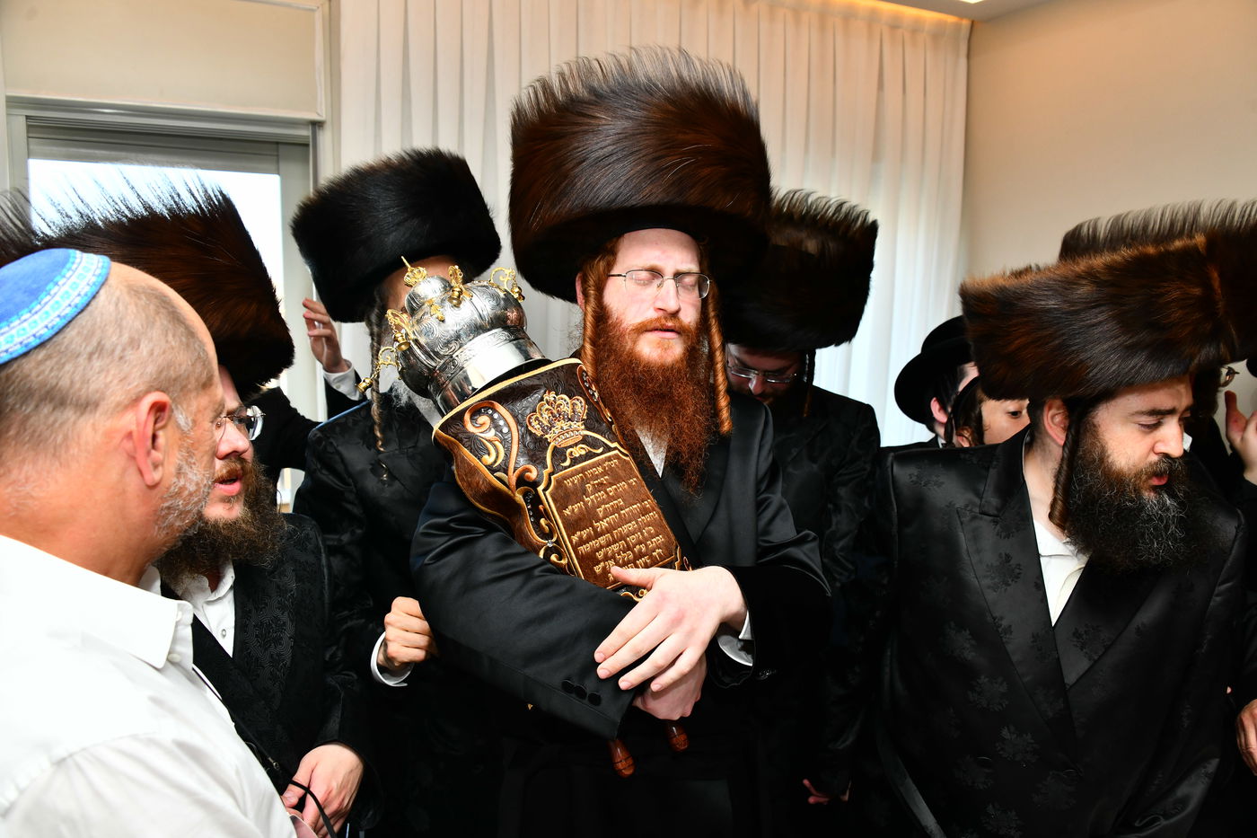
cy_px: 419
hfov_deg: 65.5
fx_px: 977
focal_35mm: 28
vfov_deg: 46.4
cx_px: 628
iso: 500
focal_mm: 28
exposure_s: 1/200
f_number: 5.6
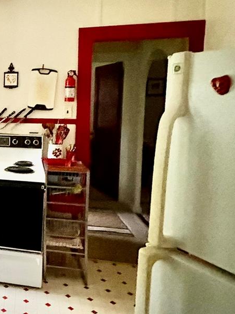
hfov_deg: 31.4
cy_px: 125
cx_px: -64
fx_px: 326
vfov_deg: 51.0
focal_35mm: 36
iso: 1000
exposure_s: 1/47
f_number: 2.2
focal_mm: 2.22
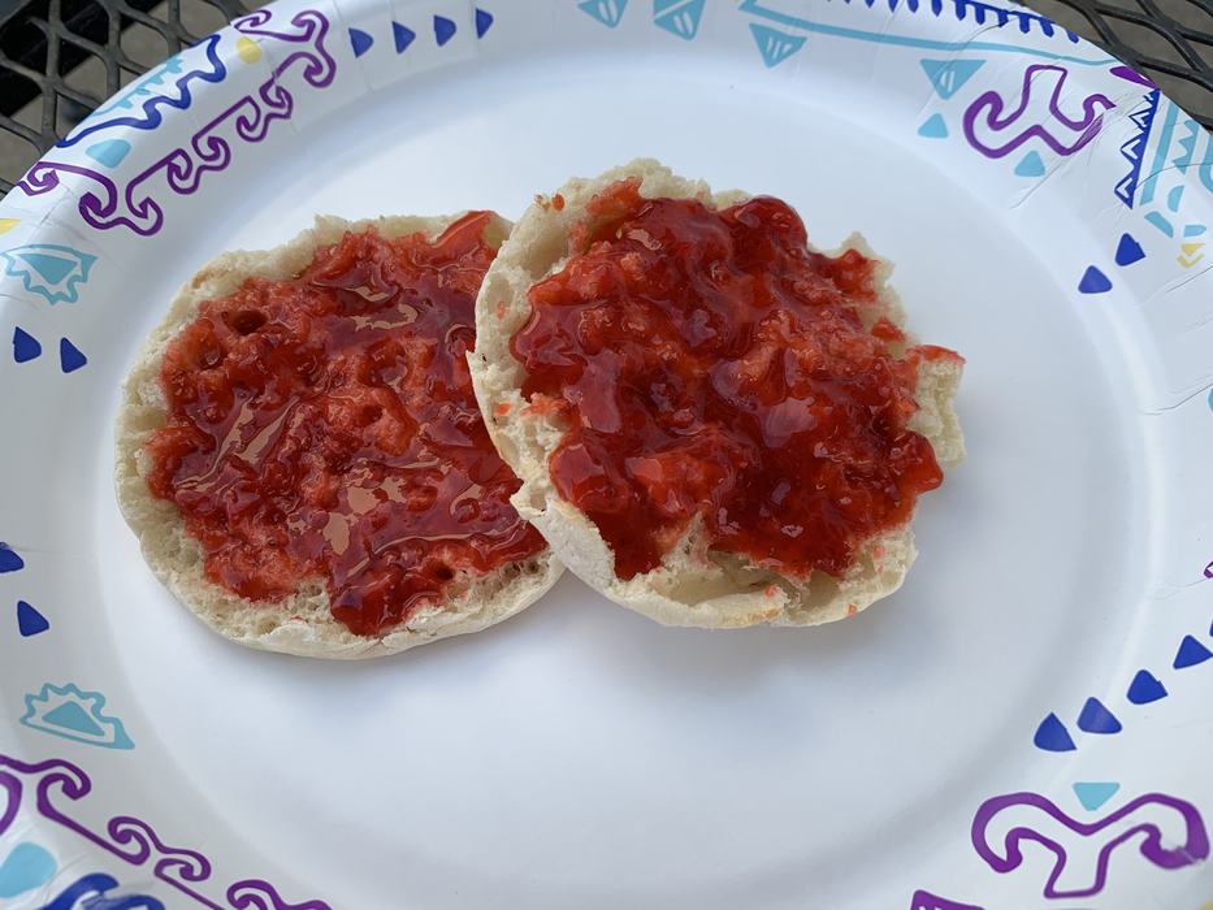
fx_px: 911
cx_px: 606
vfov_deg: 53.1
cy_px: 455
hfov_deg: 67.3
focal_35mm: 26
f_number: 1.8
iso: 25
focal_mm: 4.25
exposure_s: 1/242
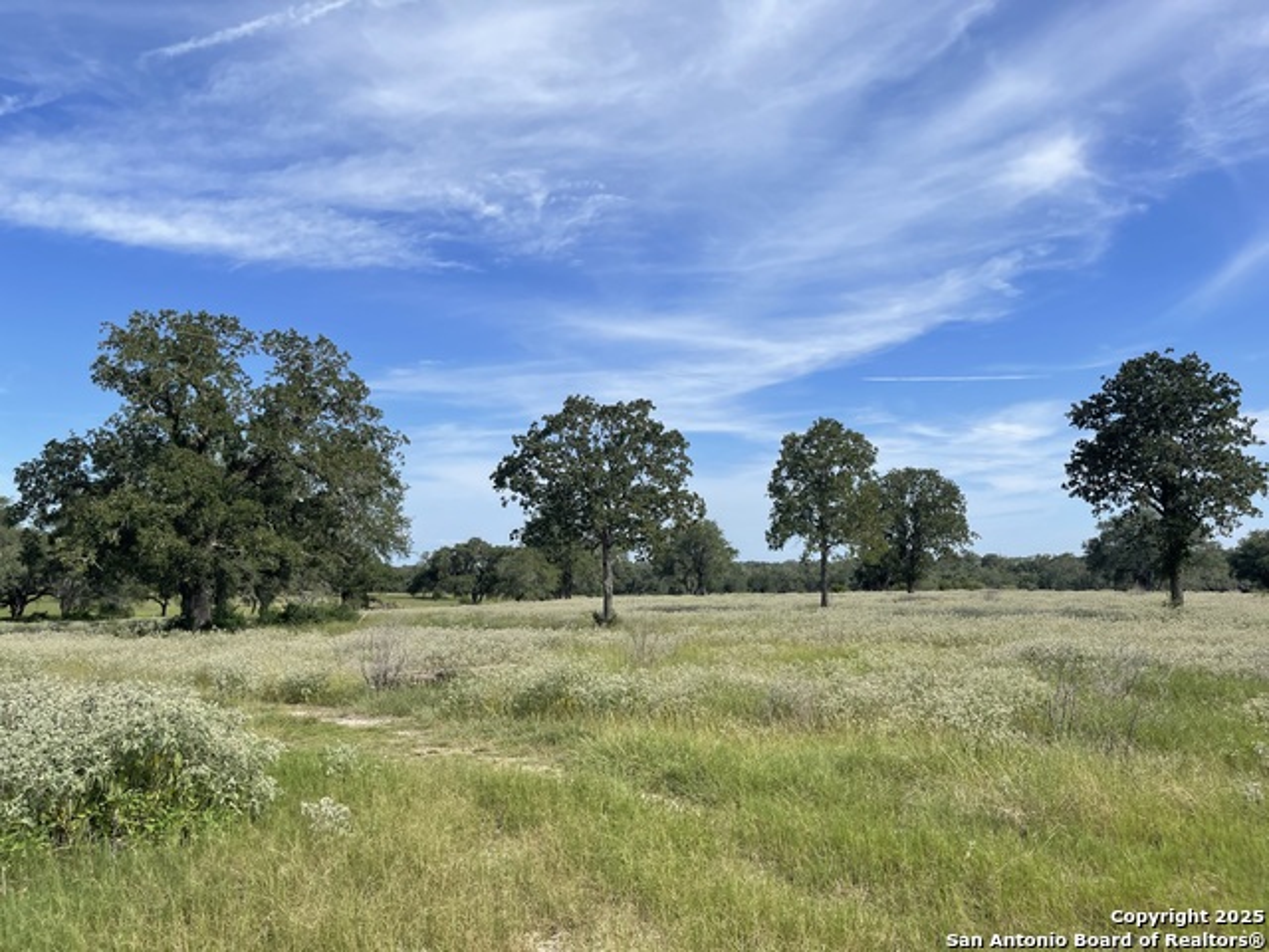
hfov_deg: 69.4
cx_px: 634
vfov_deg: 54.9
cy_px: 476
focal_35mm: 25
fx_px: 916
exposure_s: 1/3257
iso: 32
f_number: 1.6
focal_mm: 5.1
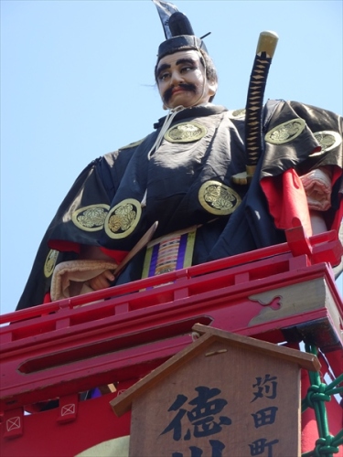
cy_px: 228
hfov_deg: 8.6
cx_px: 172
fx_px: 2286
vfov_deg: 11.4
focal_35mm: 173
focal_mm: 29.57
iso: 80
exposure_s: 1/200
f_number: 5.6
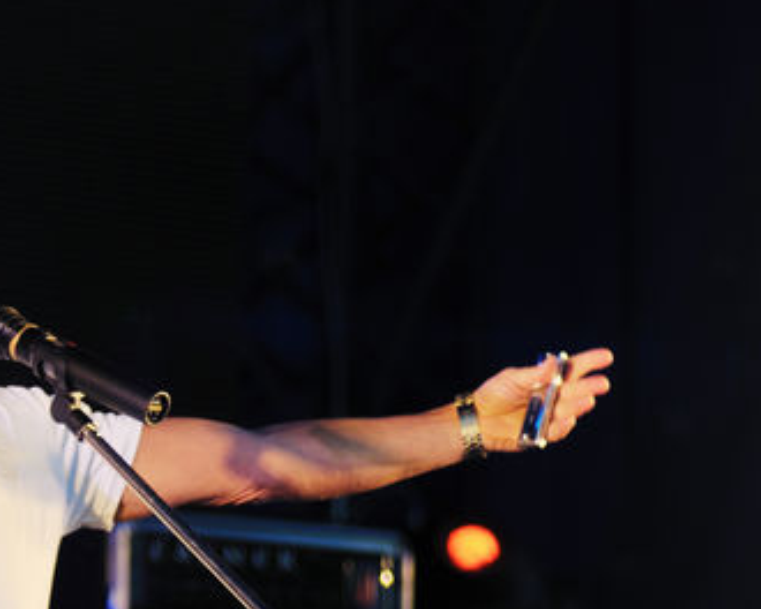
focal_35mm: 545
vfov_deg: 2.8
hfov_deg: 3.5
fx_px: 12275
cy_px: 456
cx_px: -122
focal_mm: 160
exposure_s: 1/500
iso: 200
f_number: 2.8
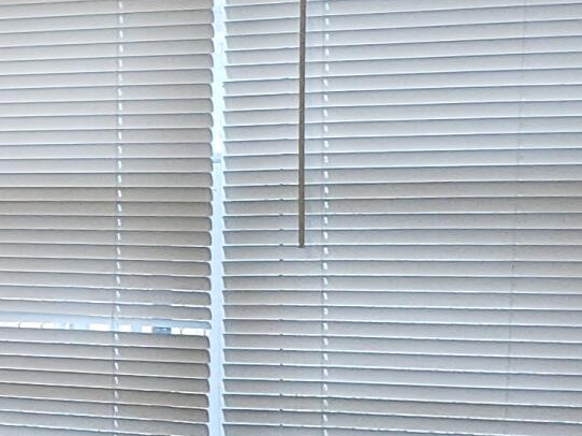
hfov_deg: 12.8
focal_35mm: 144
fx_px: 2420
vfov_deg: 10.3
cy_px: 181
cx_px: -347
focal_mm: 4.3
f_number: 2.4
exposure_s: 1/24
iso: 100
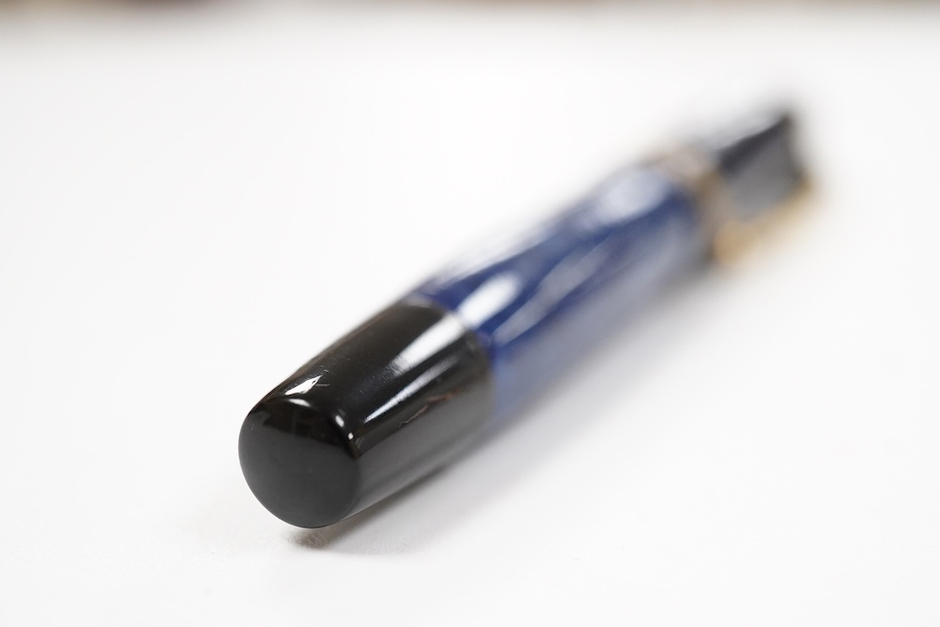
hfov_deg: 37.5
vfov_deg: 25.5
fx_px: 1384
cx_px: 495
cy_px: 356
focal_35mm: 53
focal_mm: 30
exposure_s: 1/200
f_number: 8
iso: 2500
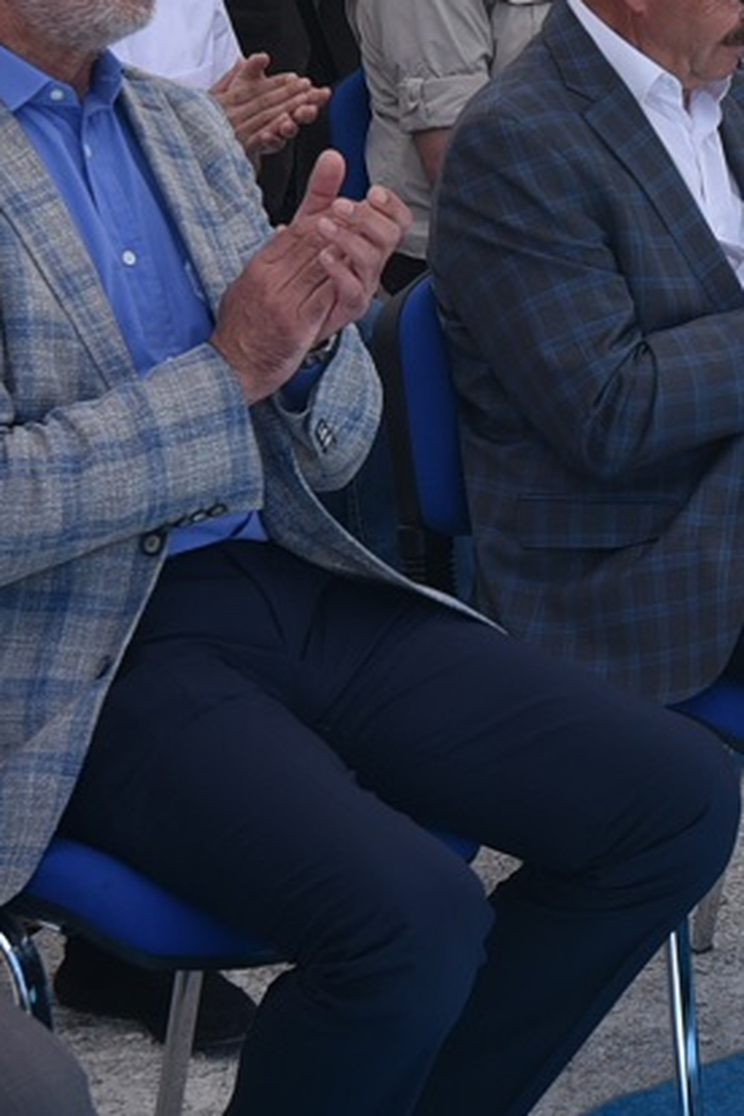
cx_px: 841
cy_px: 419
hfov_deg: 10.6
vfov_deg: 16.1
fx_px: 3937
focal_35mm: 127
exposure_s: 1/320
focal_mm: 35
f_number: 6.3
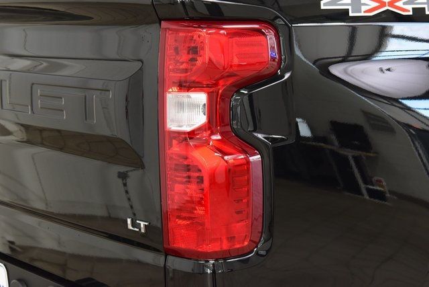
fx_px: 894
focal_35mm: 75
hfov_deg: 27.0
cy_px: 144
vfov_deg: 18.2
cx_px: 214
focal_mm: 50
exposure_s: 1/15
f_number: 6.3
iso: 1250
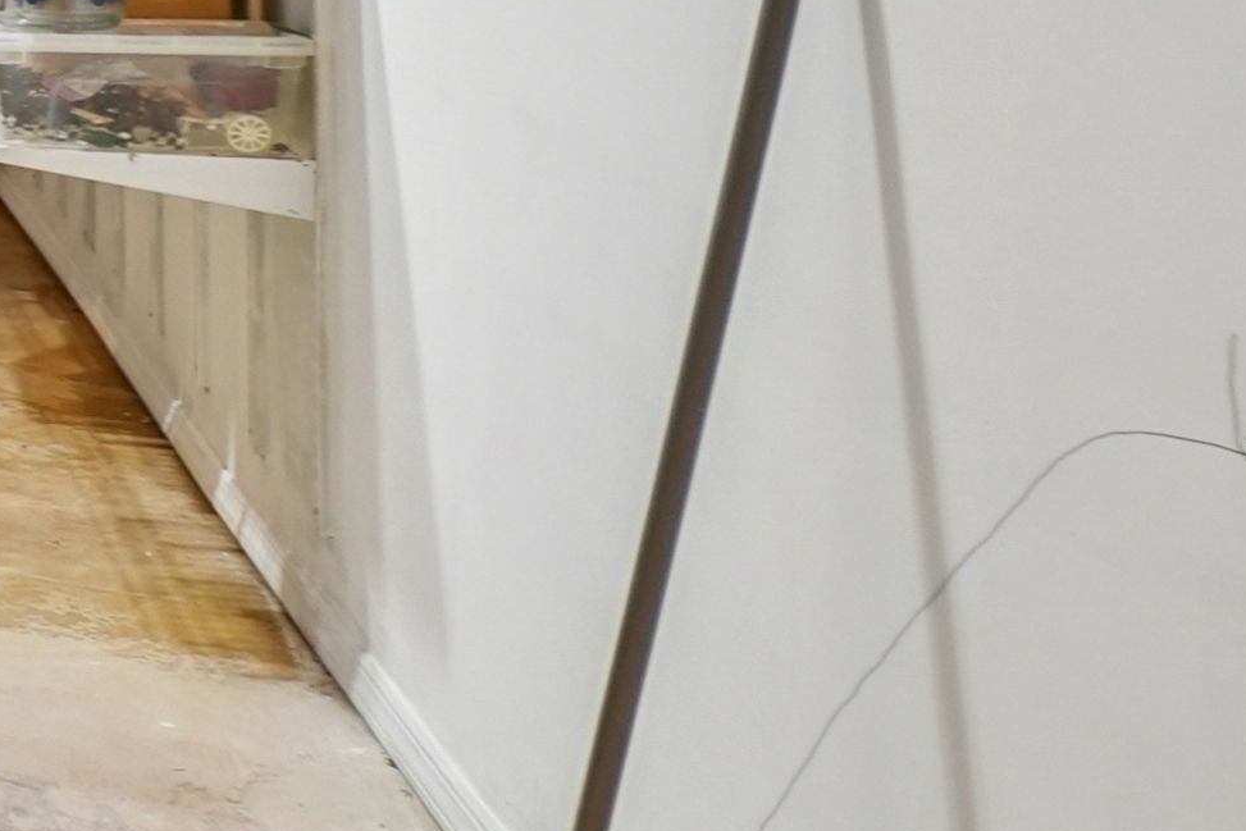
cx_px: -1140
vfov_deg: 20.8
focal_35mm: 60
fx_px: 2077
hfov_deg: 20.2
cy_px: -216
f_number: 7.1
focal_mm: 10
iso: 640
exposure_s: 1/3.33
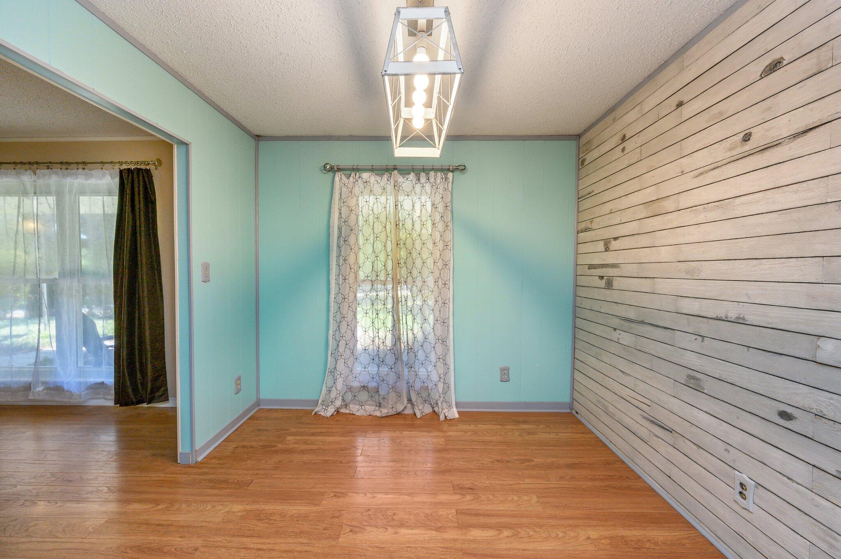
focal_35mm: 14
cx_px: 420
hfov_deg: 104.3
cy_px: 280
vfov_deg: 81.1
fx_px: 327
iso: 320
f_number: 9
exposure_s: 1/30
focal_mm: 14
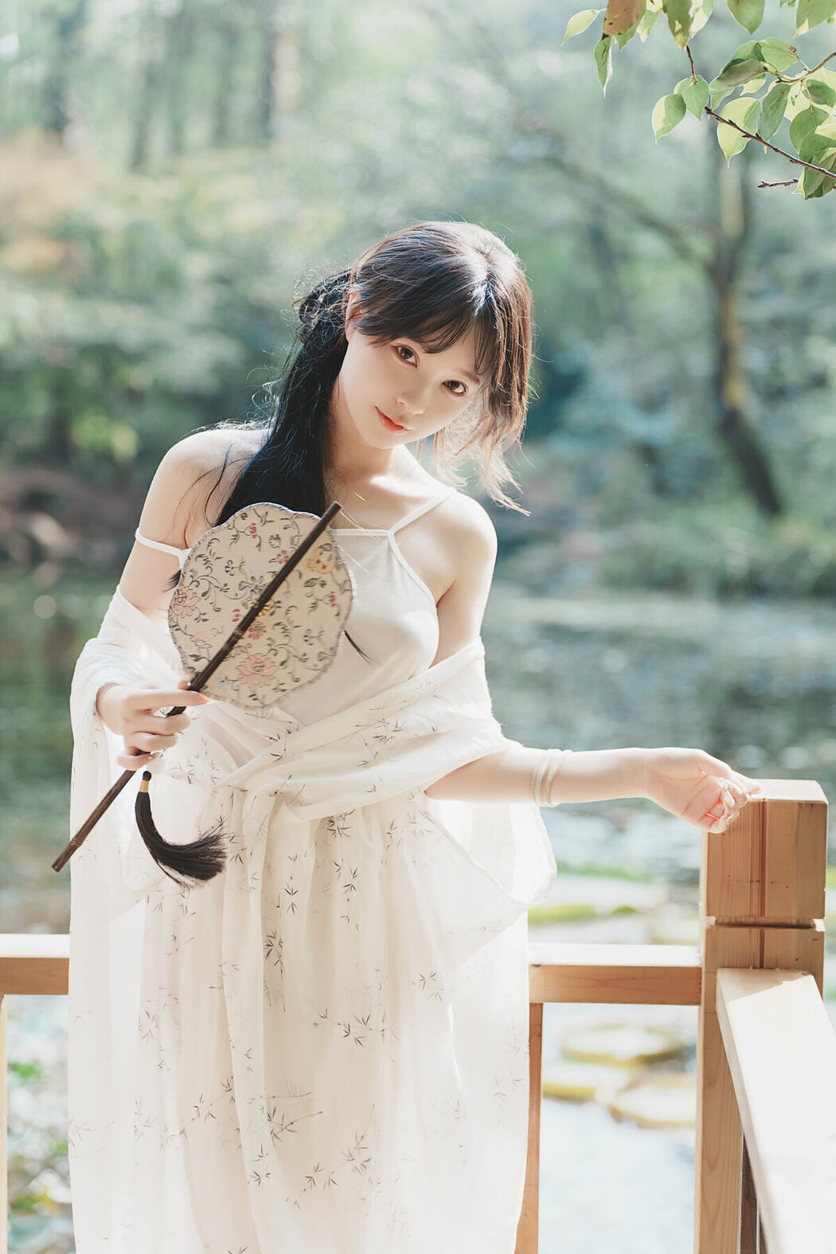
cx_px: 418
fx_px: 2577
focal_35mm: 74
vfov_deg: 27.3
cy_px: 627
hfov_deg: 18.4
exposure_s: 1/200
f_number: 2.5
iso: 125
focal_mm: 74
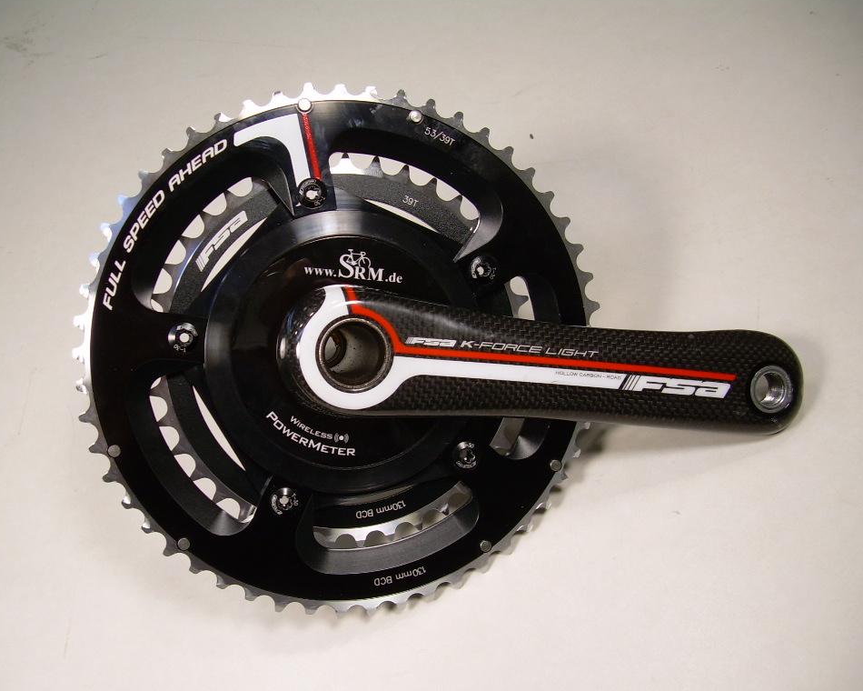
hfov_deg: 45.8
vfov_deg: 37.3
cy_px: 343
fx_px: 1022
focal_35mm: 40
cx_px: 399
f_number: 2.8
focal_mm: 6.3
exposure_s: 1/42.4
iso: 50
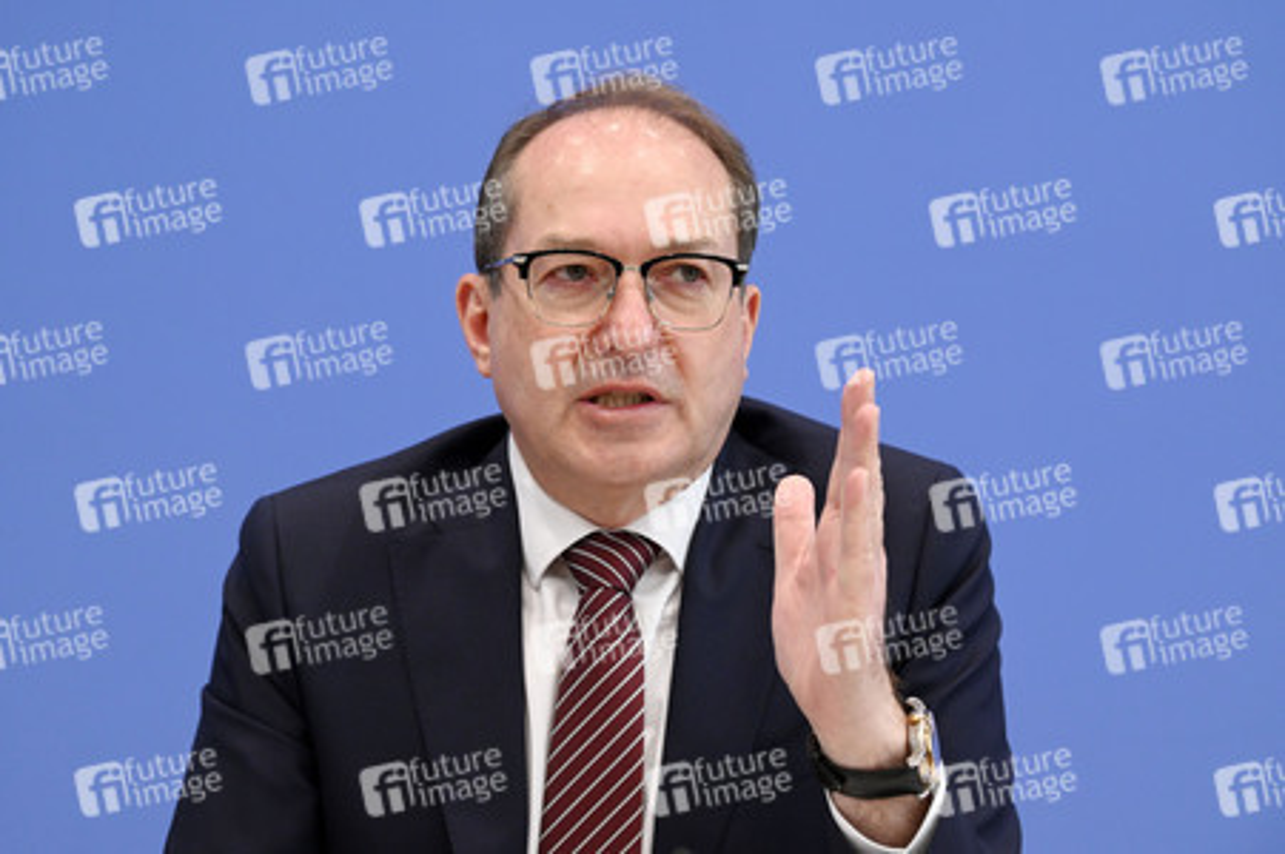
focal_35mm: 110
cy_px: 427
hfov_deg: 18.6
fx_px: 3923
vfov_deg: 12.4
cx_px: 642
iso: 4000
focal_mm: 110
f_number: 5
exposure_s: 1/800
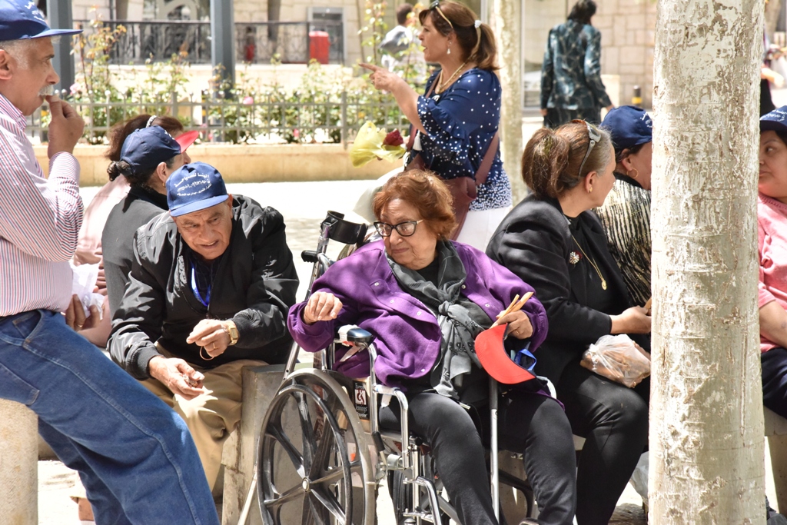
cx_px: 394
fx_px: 2449
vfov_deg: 12.2
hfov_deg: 18.3
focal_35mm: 112
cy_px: 262
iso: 5000
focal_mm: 112
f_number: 10
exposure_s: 1/2000
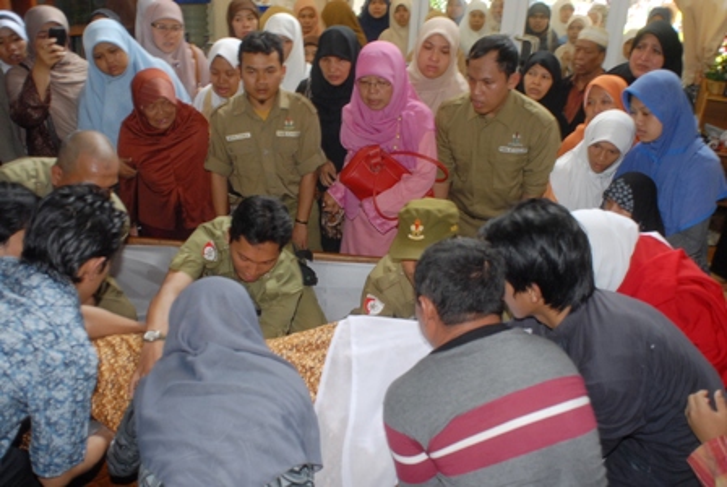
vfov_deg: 43.7
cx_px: 364
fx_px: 607
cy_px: 244
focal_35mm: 30
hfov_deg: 61.9
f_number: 4
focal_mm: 20
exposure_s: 1/50
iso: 400
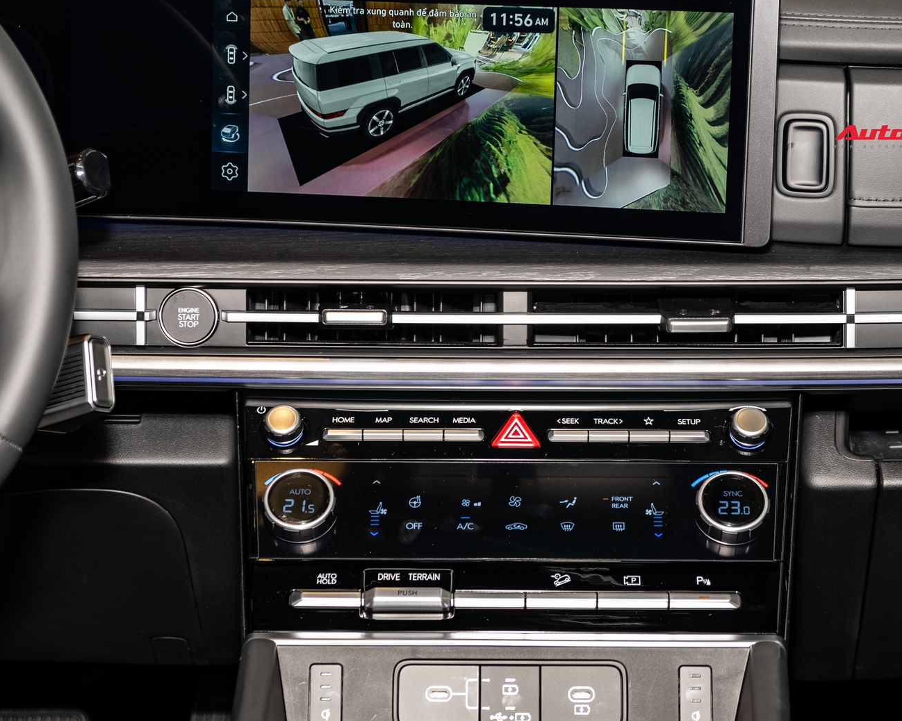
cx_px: 482
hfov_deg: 23.6
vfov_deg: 18.9
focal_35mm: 81
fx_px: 2162
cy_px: 260
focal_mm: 37.4
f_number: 4
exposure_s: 1/30
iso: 100
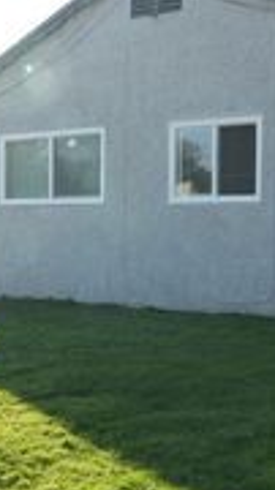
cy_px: 320
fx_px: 909
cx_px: 163
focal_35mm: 70
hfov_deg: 17.2
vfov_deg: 30.0
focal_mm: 24
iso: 1600
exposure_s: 1/1000
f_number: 10
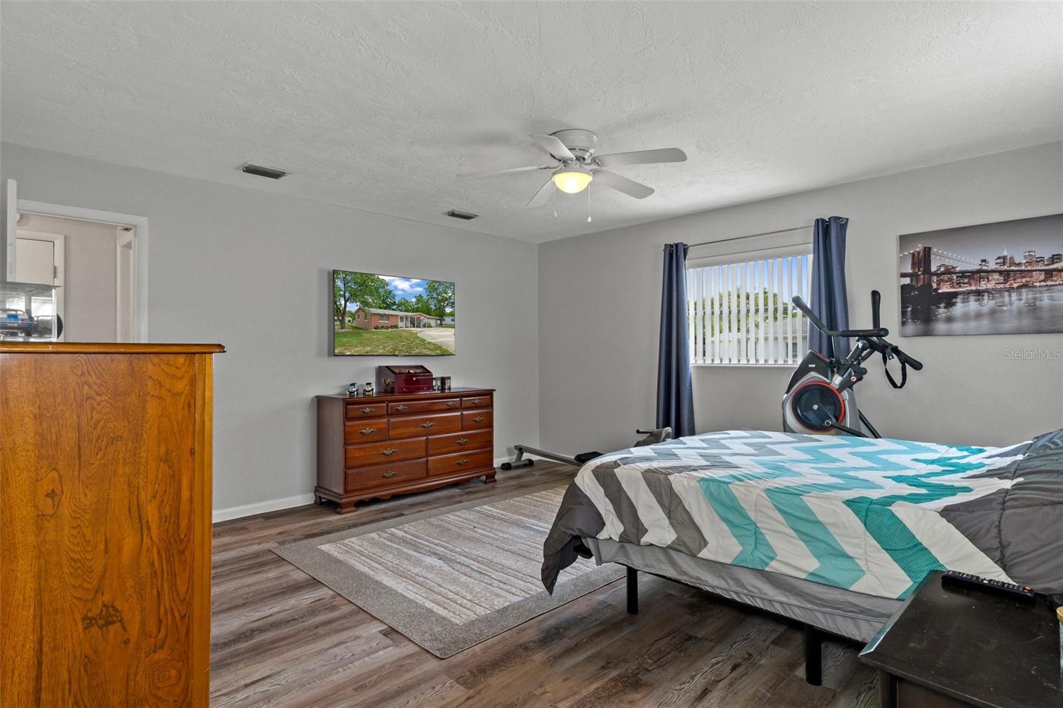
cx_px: 532
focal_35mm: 18
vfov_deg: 67.4
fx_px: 531
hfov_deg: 90.0
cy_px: 354
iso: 320
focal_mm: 12
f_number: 8
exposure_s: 1.5
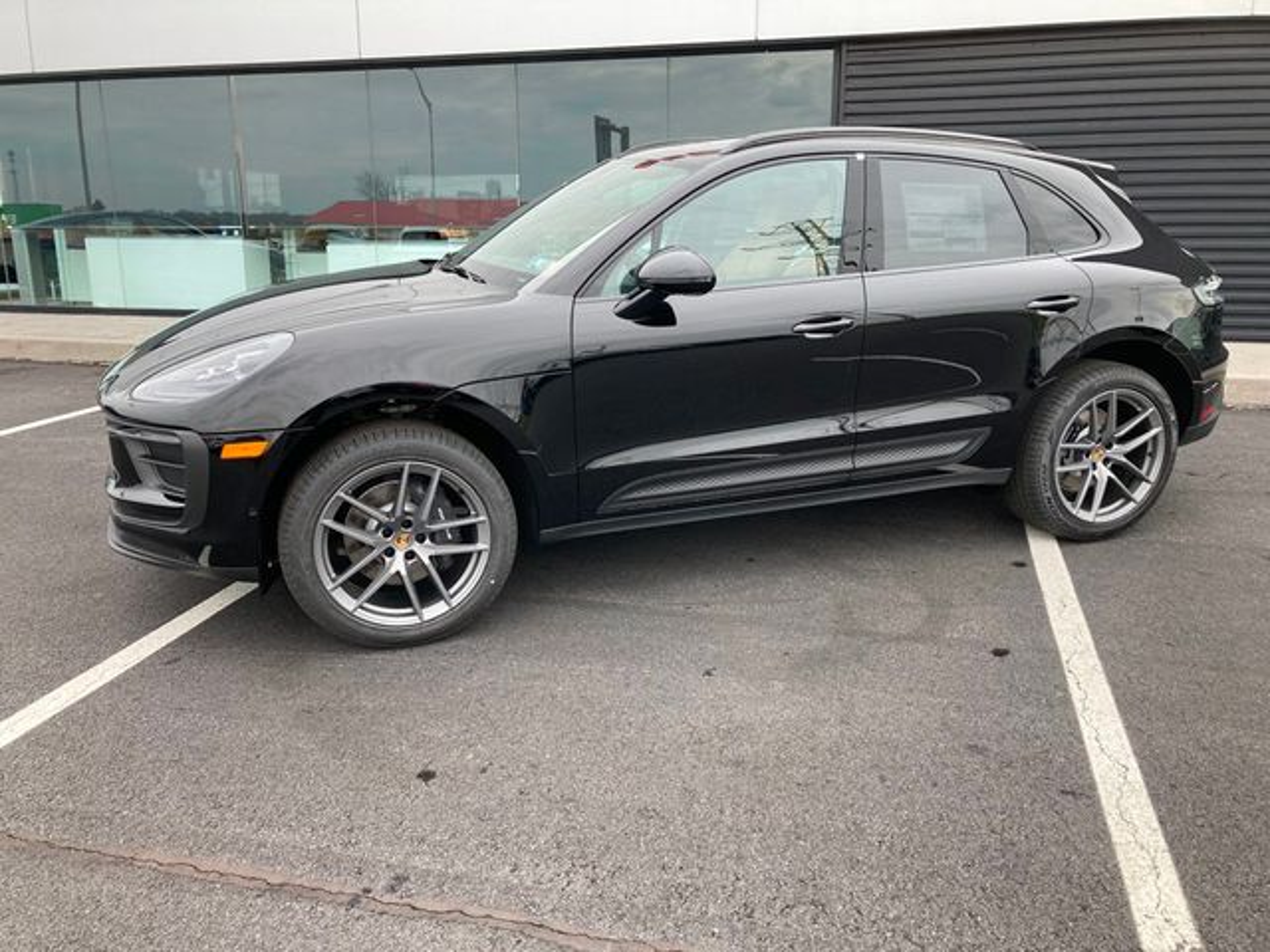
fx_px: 1027
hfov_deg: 63.4
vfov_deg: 49.7
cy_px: 476
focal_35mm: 28
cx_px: 635
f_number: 1.8
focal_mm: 3.99
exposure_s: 1/121
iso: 32
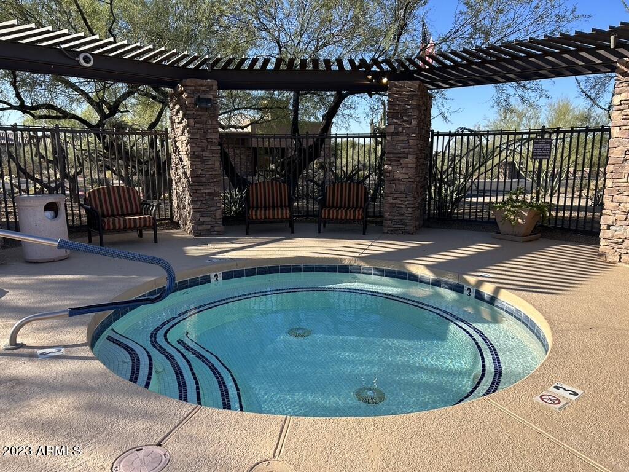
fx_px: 472
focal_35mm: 26
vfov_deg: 53.1
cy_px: 236
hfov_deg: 67.3
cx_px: 314
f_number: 1.5
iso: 50
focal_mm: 5.7
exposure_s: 1/1934
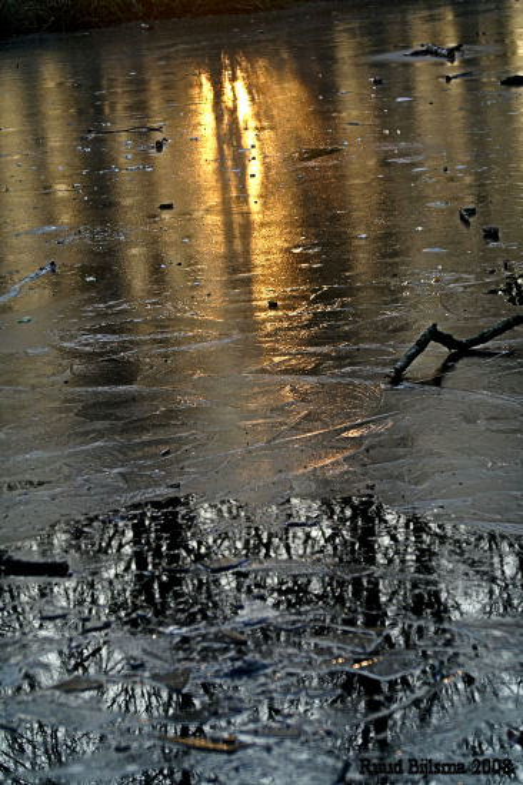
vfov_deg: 16.1
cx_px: 262
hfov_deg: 10.7
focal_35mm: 128
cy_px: 392
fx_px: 2782
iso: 100
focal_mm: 85
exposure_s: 1/60
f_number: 5
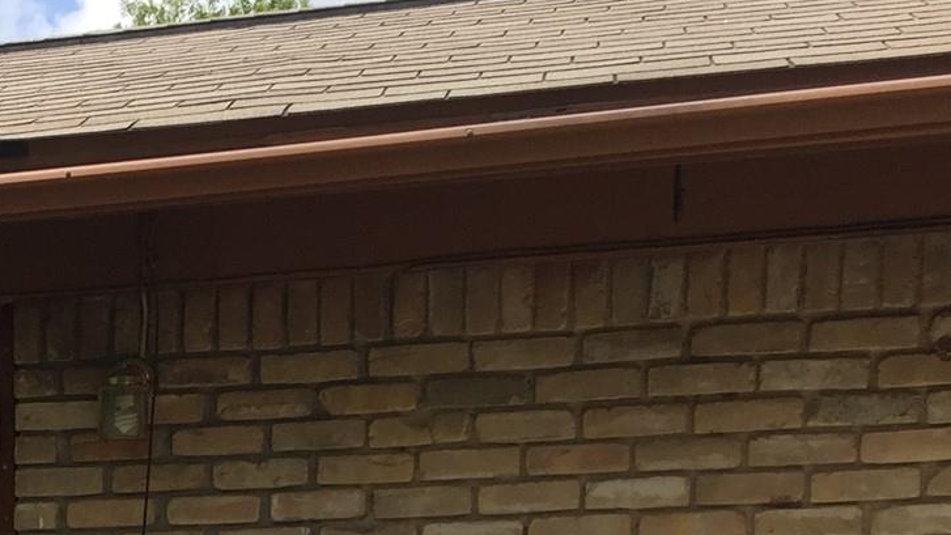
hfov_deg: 21.9
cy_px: 895
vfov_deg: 12.6
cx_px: -229
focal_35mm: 89
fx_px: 2244
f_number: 2.2
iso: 32
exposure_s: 1/1199
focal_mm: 4.15
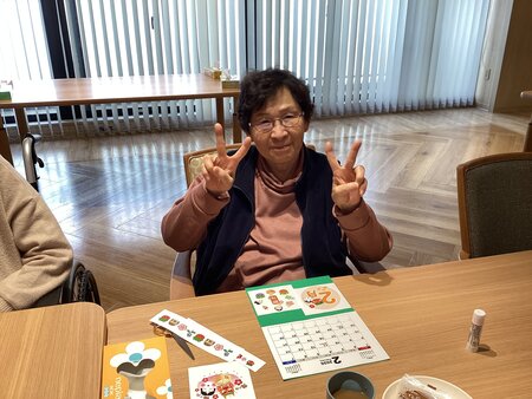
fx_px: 477
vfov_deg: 45.5
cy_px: 200
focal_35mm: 31
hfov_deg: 58.3
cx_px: 266
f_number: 2.4
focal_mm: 3.3
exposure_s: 1/60
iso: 80
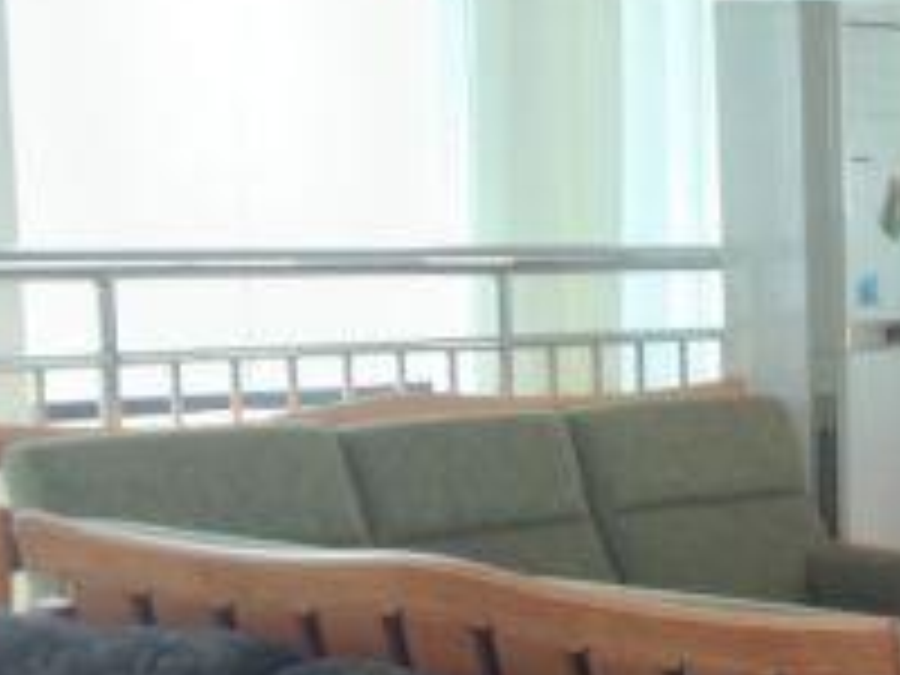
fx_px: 3432
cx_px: 1310
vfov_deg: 10.9
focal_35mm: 132
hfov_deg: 14.1
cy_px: 922
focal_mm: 4.12
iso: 100
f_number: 2.4
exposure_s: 1/20
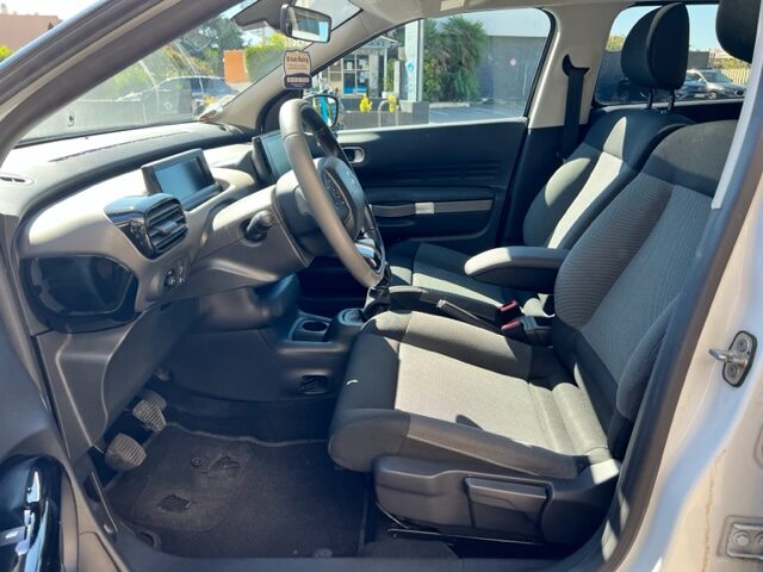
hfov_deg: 67.3
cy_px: 286
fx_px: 573
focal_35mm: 26
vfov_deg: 53.1
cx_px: 382
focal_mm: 5.7
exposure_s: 1/374
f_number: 1.5
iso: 50
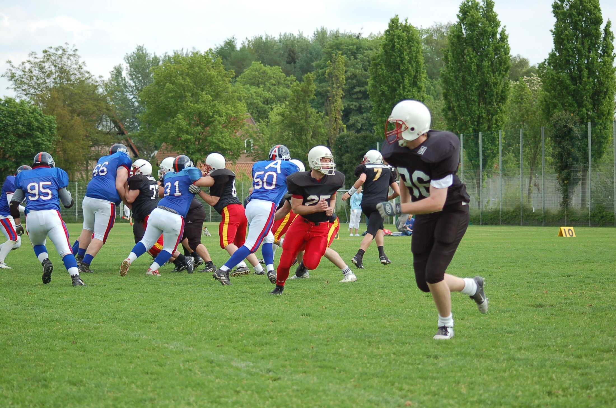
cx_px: 308
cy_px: 204
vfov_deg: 13.0
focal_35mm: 105
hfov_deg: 19.5
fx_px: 1793
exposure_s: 1/1000
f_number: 4
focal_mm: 70
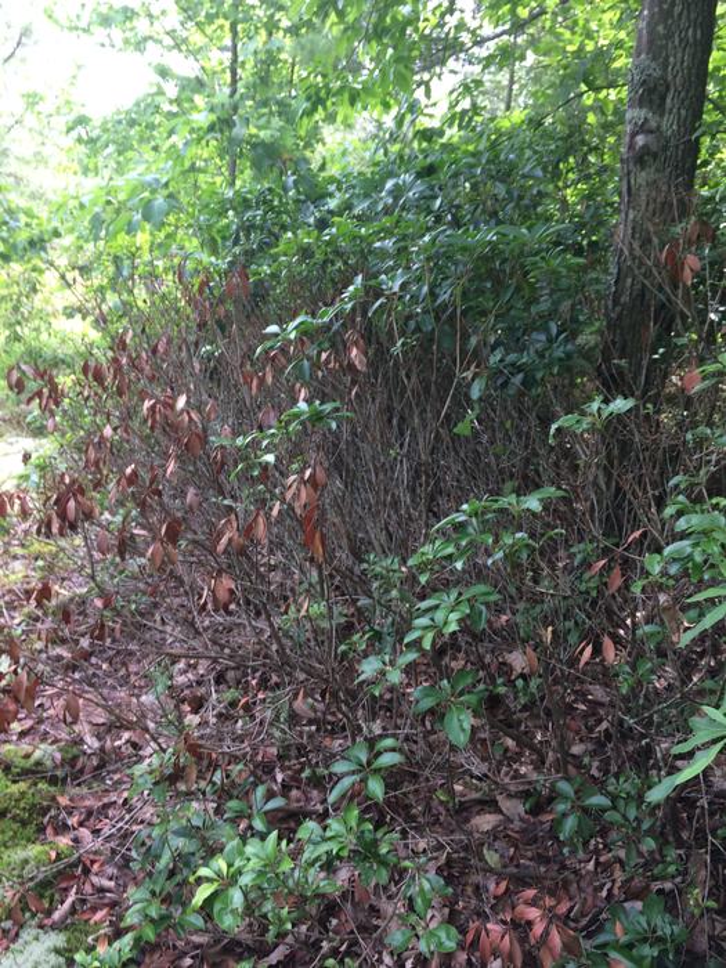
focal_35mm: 29
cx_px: 363
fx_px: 811
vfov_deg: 61.7
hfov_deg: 48.2
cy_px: 484
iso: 40
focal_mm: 4.15
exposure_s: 1/120
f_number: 2.2
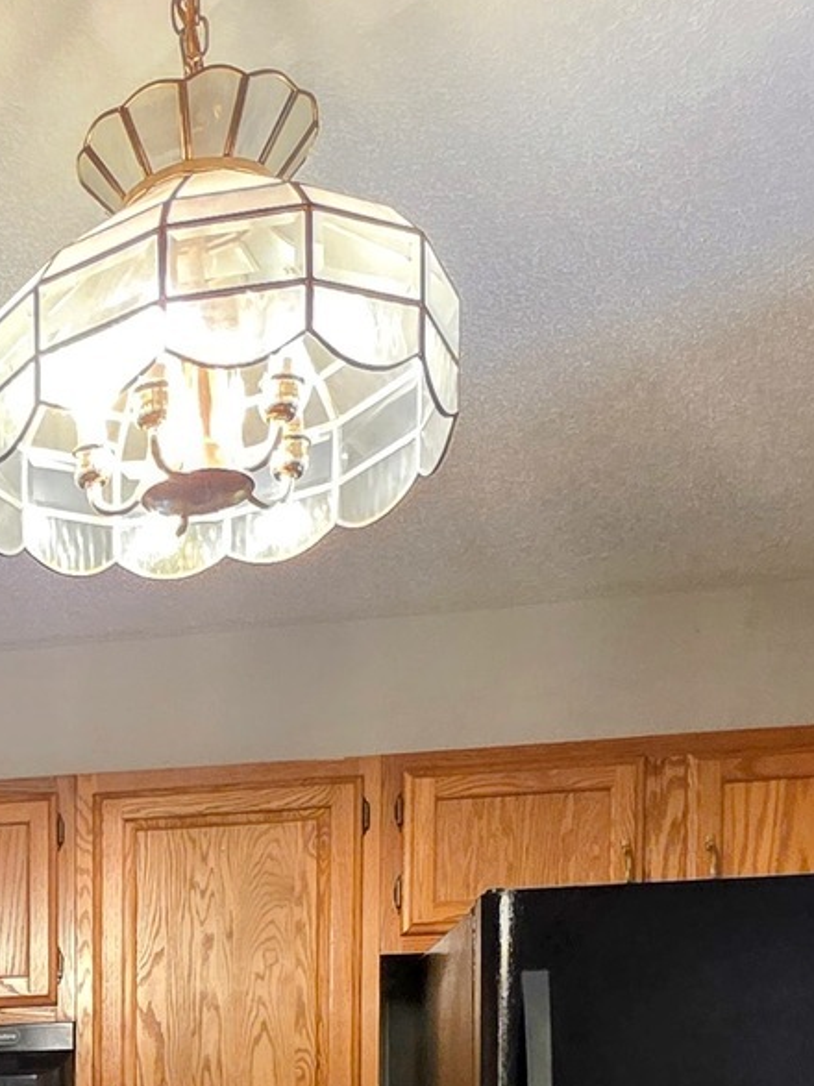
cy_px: 1336
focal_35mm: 51
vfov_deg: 31.0
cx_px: -322
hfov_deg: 24.0
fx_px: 1600
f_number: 1.9
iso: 500
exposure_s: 1/60
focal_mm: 2.2
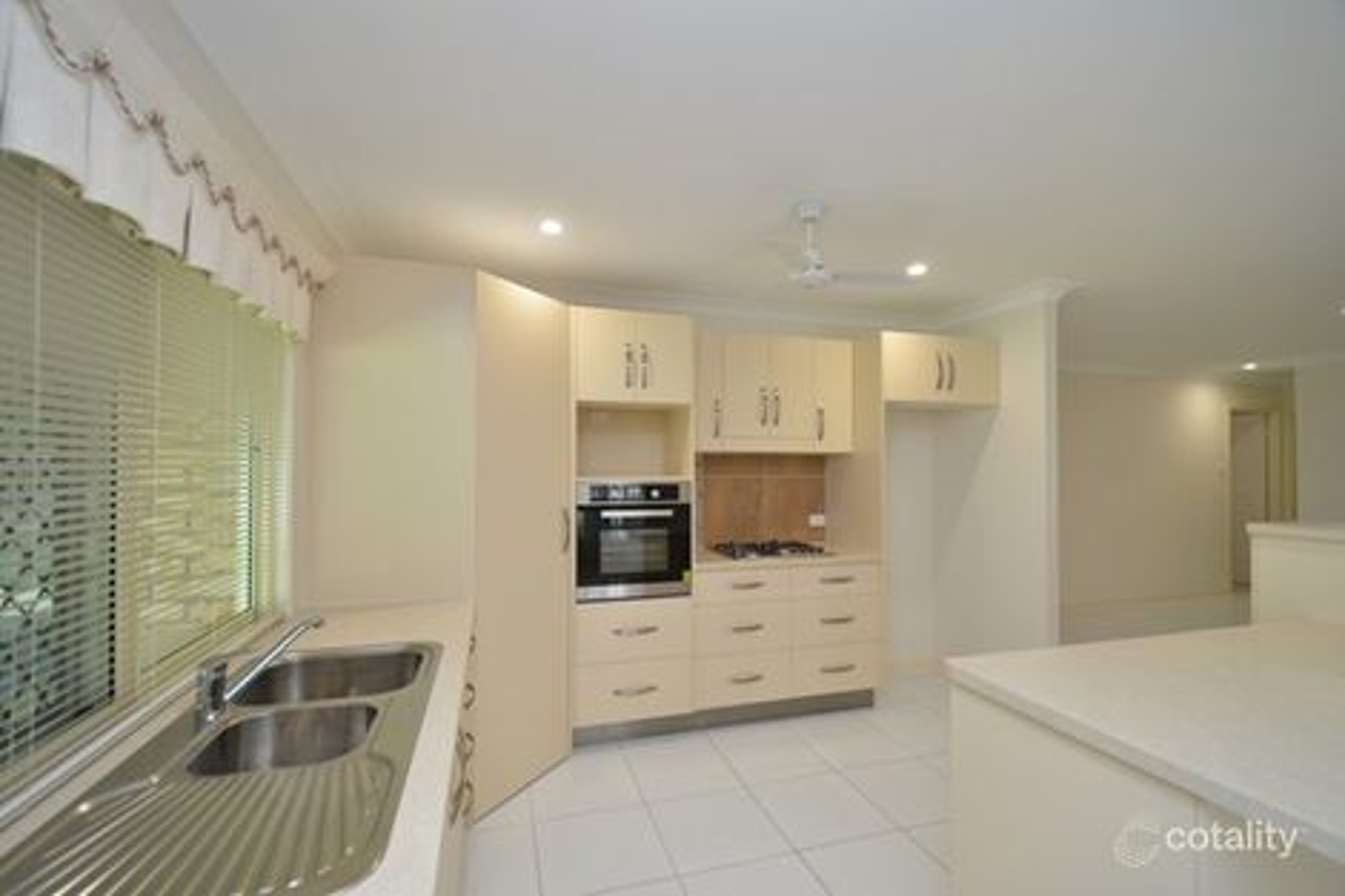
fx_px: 560
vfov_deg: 77.3
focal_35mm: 15
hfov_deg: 100.4
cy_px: 448
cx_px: 672
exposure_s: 1/60
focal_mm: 10
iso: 250
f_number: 4
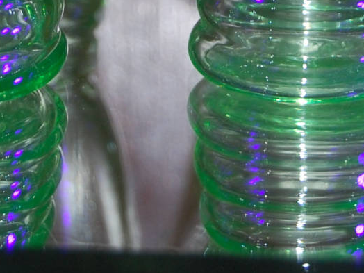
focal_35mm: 286
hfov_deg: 6.9
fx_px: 3007
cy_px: -156
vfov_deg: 5.1
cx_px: 257
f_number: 5.6
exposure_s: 1/60
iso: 400
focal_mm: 52
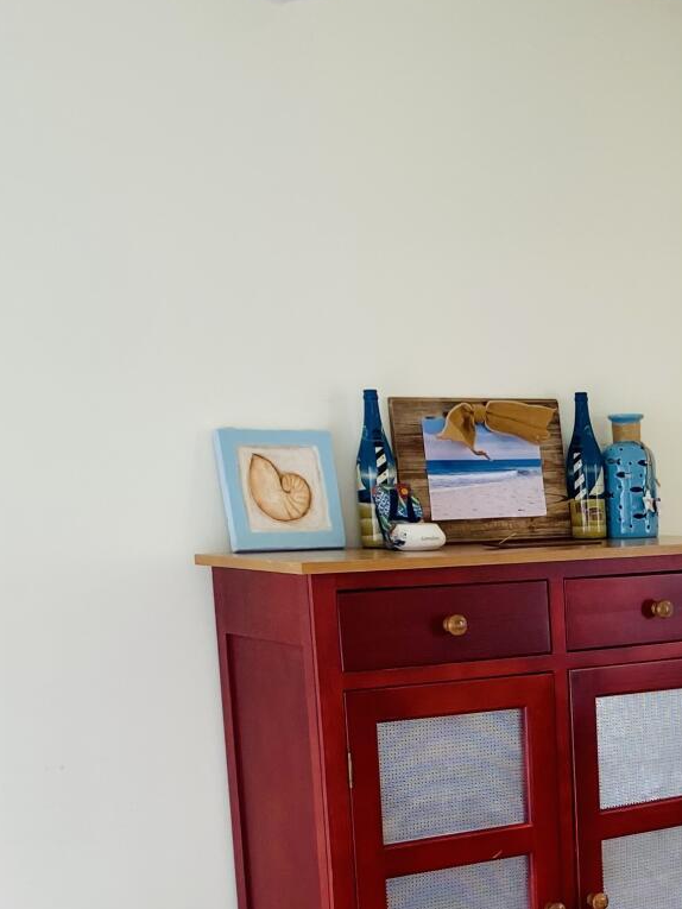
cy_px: 869
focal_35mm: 68
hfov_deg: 20.4
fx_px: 1786
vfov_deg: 27.2
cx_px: 791
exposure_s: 1/120
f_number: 1.8
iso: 64
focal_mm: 4.25
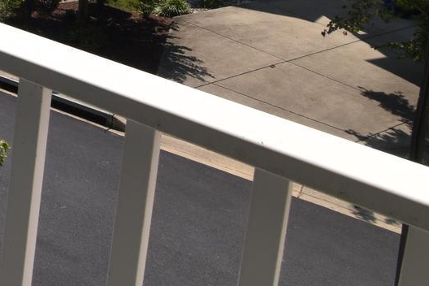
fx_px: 762
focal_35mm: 64
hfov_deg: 20.3
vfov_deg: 17.2
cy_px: -238
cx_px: -375
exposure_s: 1/200
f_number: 11
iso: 100
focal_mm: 11
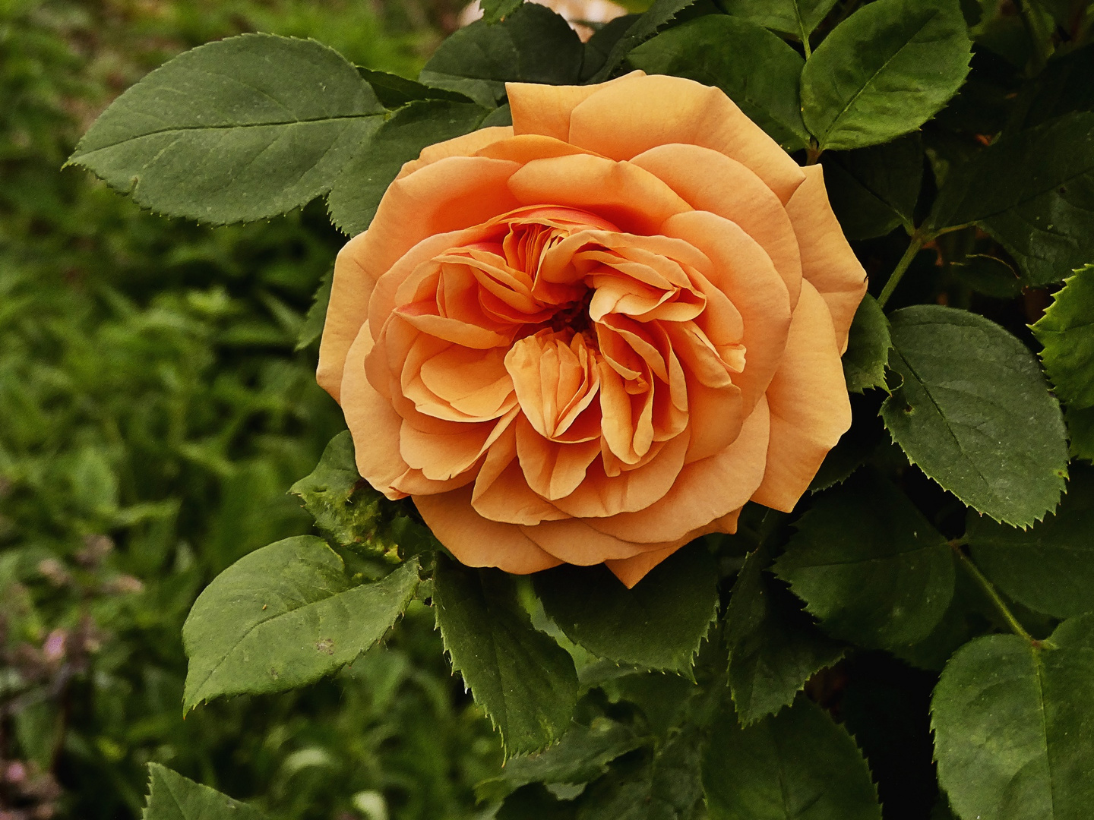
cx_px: 547
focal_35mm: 95
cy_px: 410
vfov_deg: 15.6
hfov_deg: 20.7
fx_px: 3002
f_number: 5
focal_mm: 17.1
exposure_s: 1/1000
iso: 200
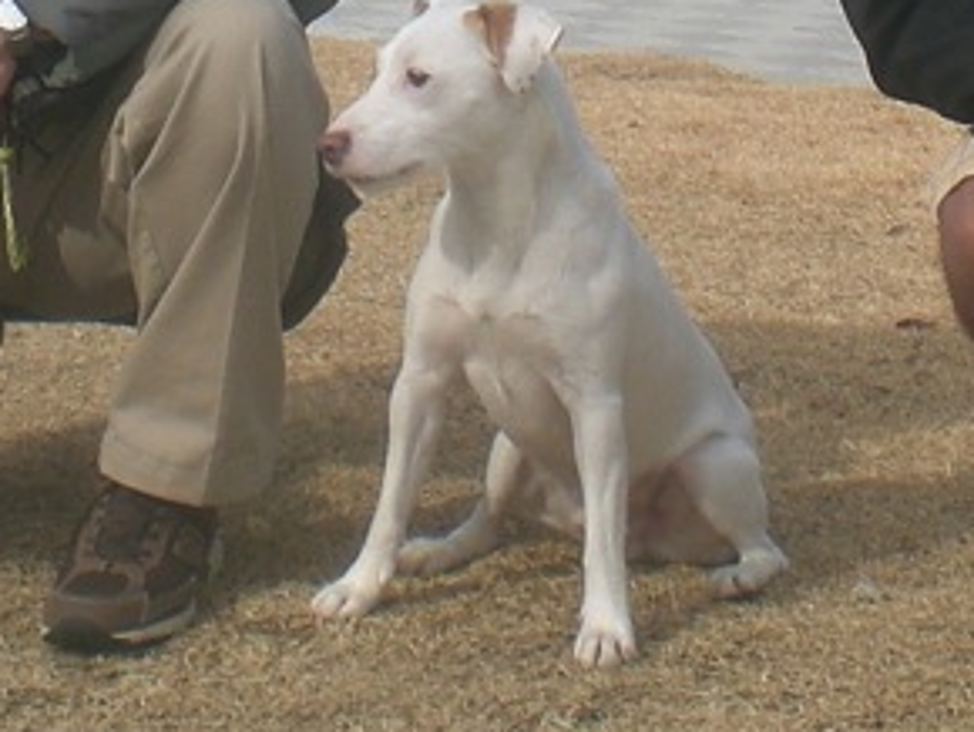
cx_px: 564
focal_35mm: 131
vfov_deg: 10.9
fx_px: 3689
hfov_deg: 15.0
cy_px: -366
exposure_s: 1/400
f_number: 4.4
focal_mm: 6.3
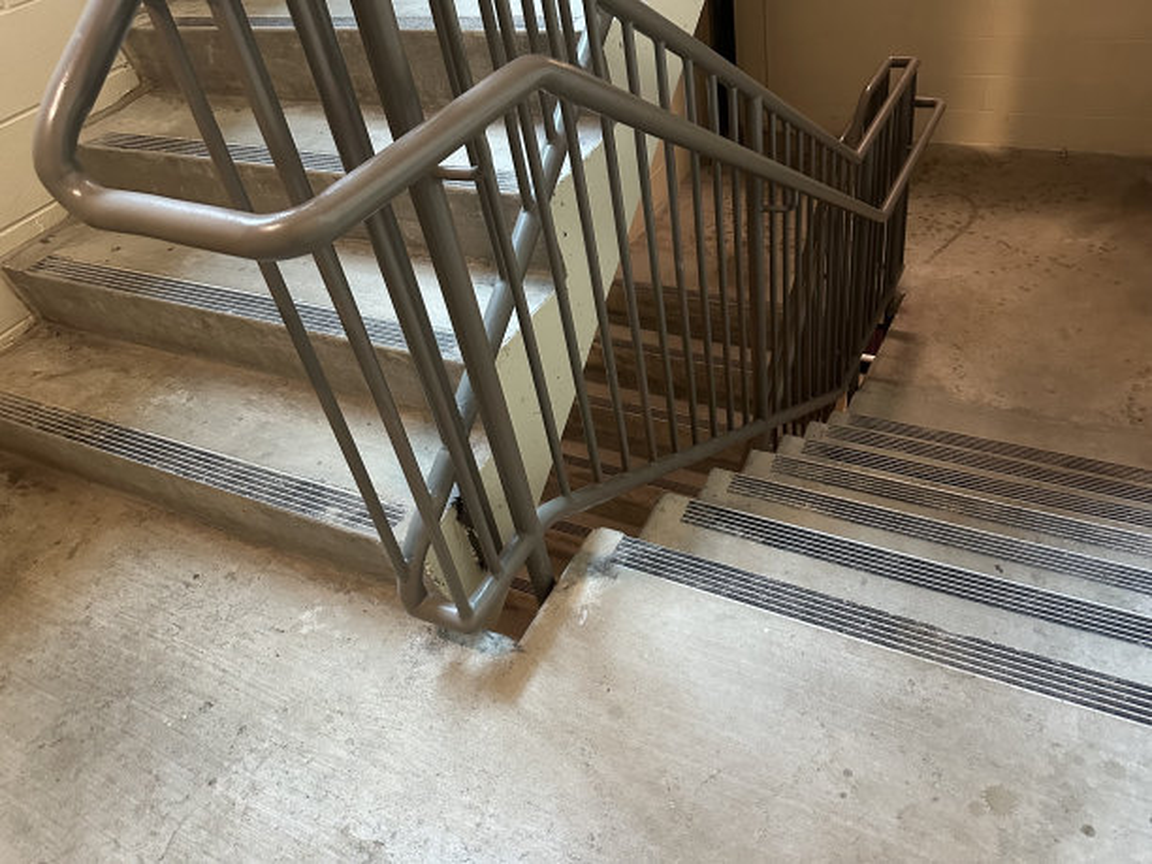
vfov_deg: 56.8
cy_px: 432
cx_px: 576
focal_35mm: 24
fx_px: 799
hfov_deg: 71.6
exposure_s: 1/40
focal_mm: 6.86
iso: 640
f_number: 1.78
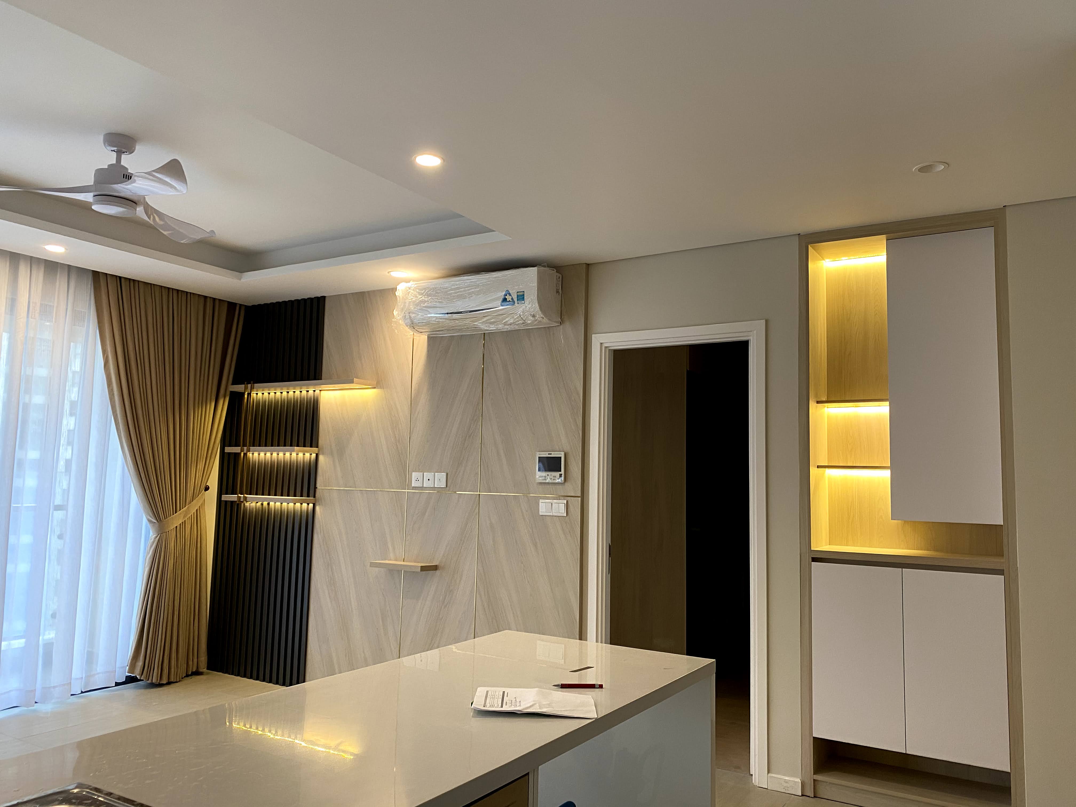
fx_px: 808
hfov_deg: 67.3
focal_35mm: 26
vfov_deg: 53.1
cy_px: 404
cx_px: 538
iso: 80
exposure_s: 1/50
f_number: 1.8
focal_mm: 4.25
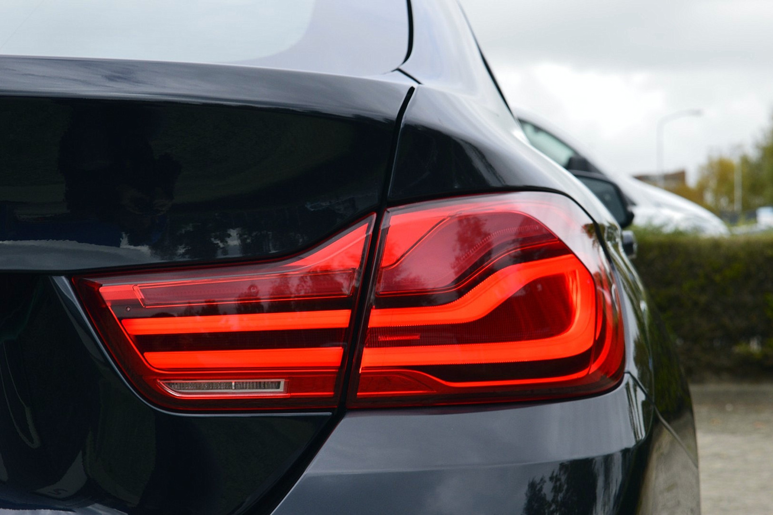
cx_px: 386
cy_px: 258
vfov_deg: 16.6
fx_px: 1771
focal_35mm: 82
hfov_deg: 24.6
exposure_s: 1/200
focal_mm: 55
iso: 400
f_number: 10
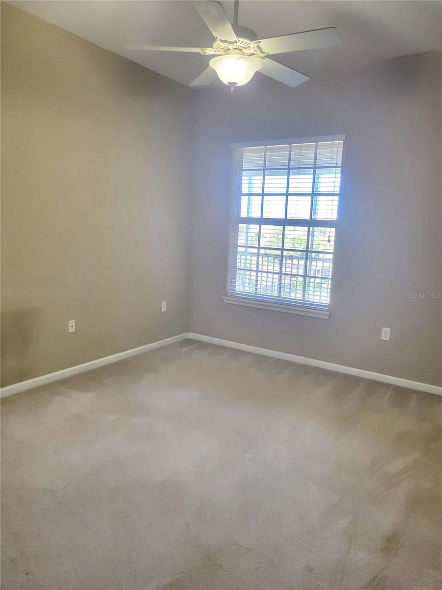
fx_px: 443
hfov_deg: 53.1
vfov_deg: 67.3
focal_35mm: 26
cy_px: 295
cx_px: 221
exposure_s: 1/120
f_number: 1.8
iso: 250
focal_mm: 5.4
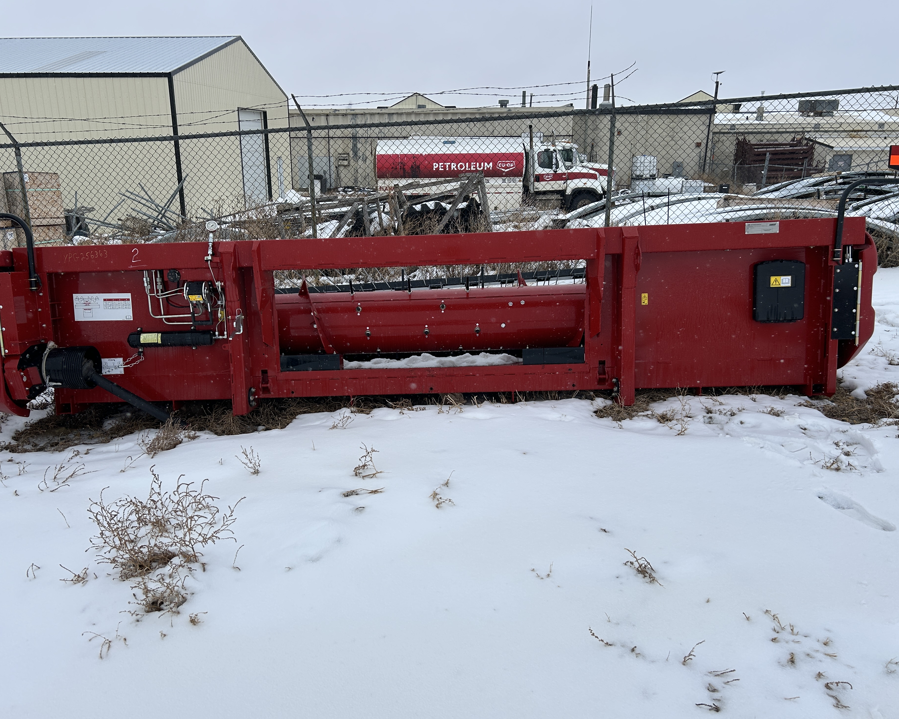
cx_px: 412
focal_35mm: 28
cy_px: 367
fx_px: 745
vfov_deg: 51.5
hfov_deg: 62.1
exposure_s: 1/1068
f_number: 1.5
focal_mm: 5.7
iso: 50
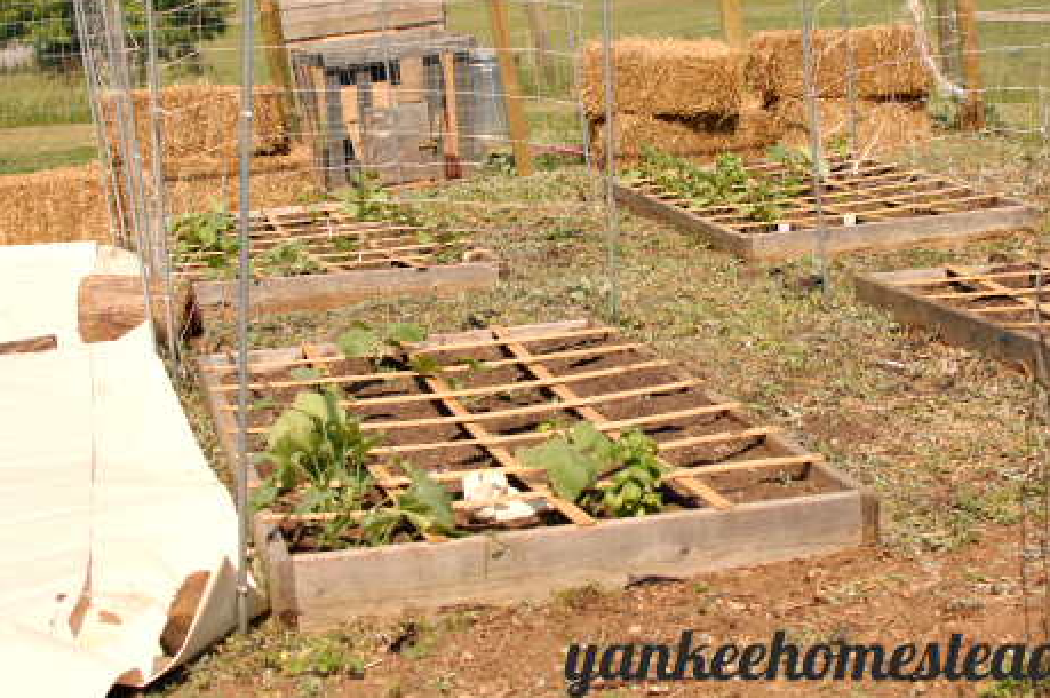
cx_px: 538
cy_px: 248
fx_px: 2000
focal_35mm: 69
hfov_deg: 29.4
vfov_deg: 19.7
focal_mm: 35
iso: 200
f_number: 3.5
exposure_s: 1/2000
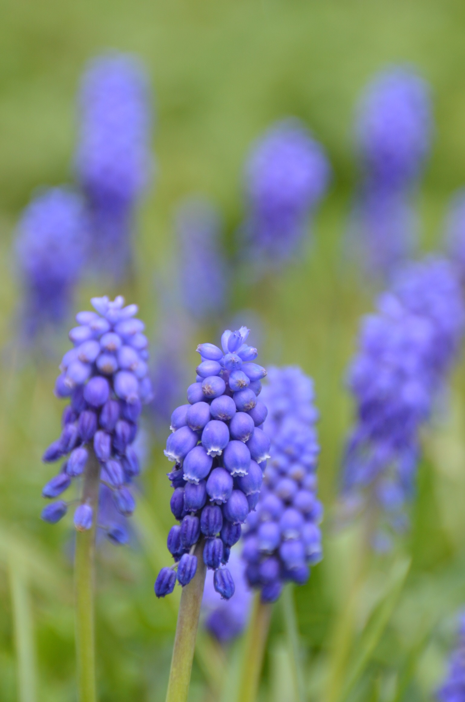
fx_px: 5837
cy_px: 351
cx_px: 232
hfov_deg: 4.6
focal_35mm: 300
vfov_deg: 6.9
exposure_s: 1/200
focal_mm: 200
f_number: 6.3
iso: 320
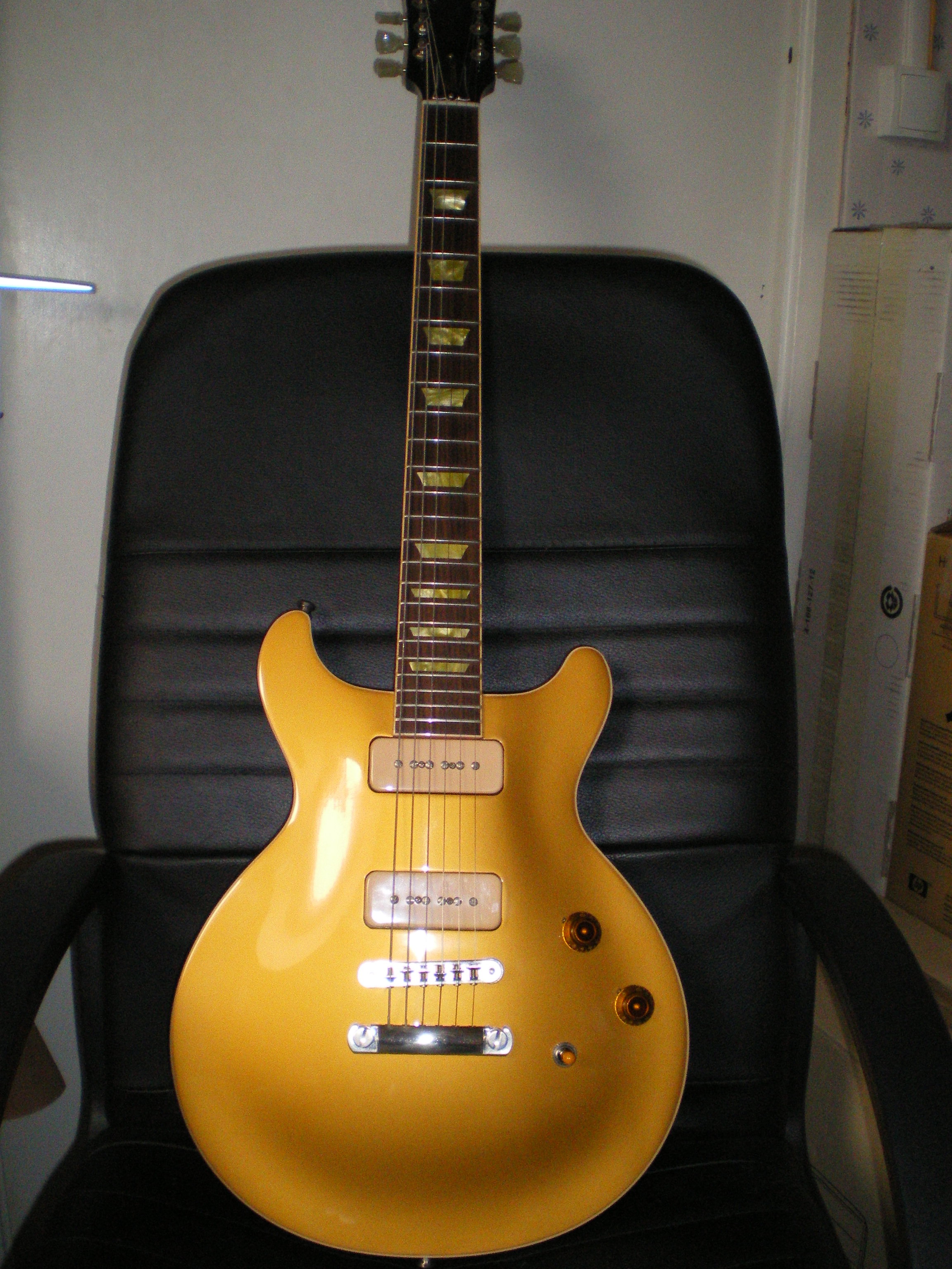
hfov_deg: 37.7
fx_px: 1393
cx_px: 476
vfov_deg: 49.0
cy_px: 634
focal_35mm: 38
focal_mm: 6.3
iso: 400
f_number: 3.1
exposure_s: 1/50
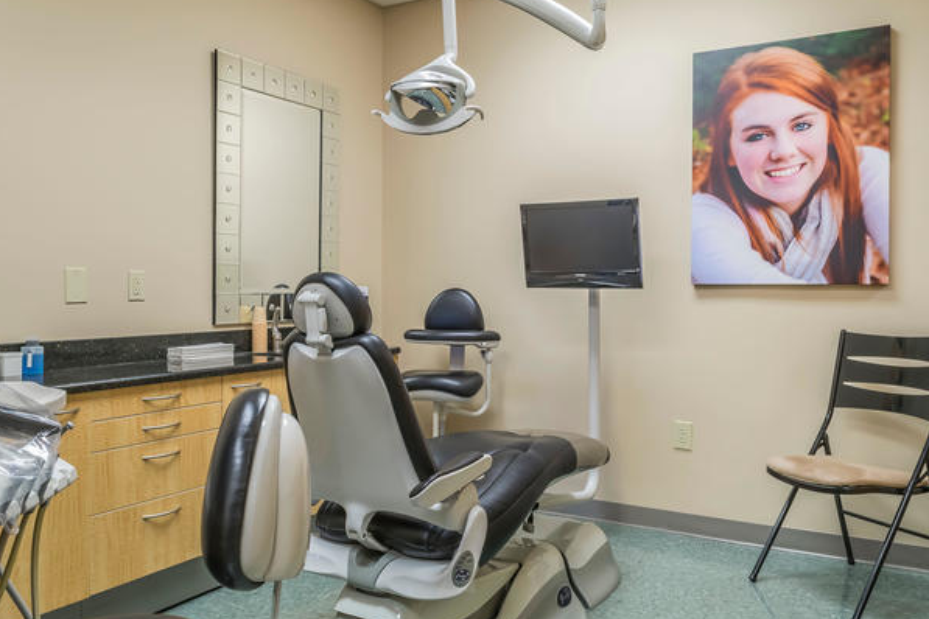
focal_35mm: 28
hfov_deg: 65.5
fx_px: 722
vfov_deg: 46.4
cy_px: 311
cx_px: 477
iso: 400
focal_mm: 18
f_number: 14
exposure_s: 1/2.5
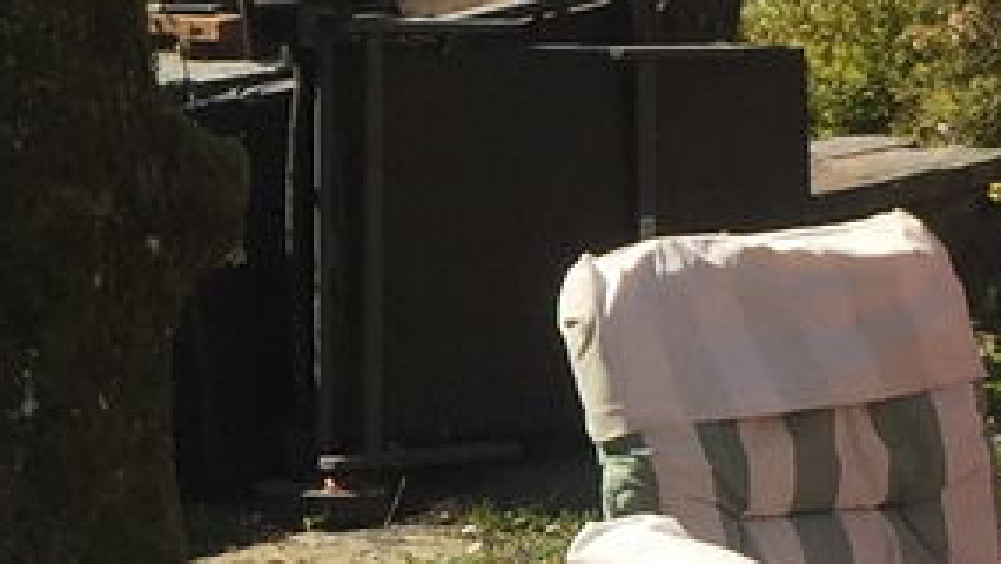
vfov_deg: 6.8
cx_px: -102
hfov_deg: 11.9
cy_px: 550
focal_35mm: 178
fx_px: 4726
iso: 32
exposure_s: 1/1799
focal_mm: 4.15
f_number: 2.2
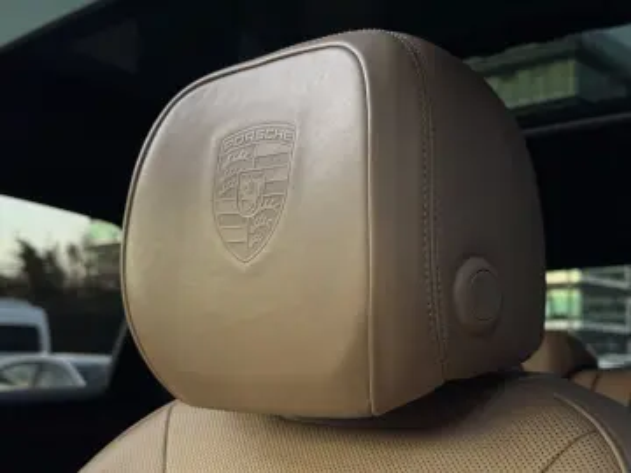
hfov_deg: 39.7
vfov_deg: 30.3
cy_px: 236
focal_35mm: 48
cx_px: 316
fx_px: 875
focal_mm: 6.76
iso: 100
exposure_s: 1/53
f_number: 1.78
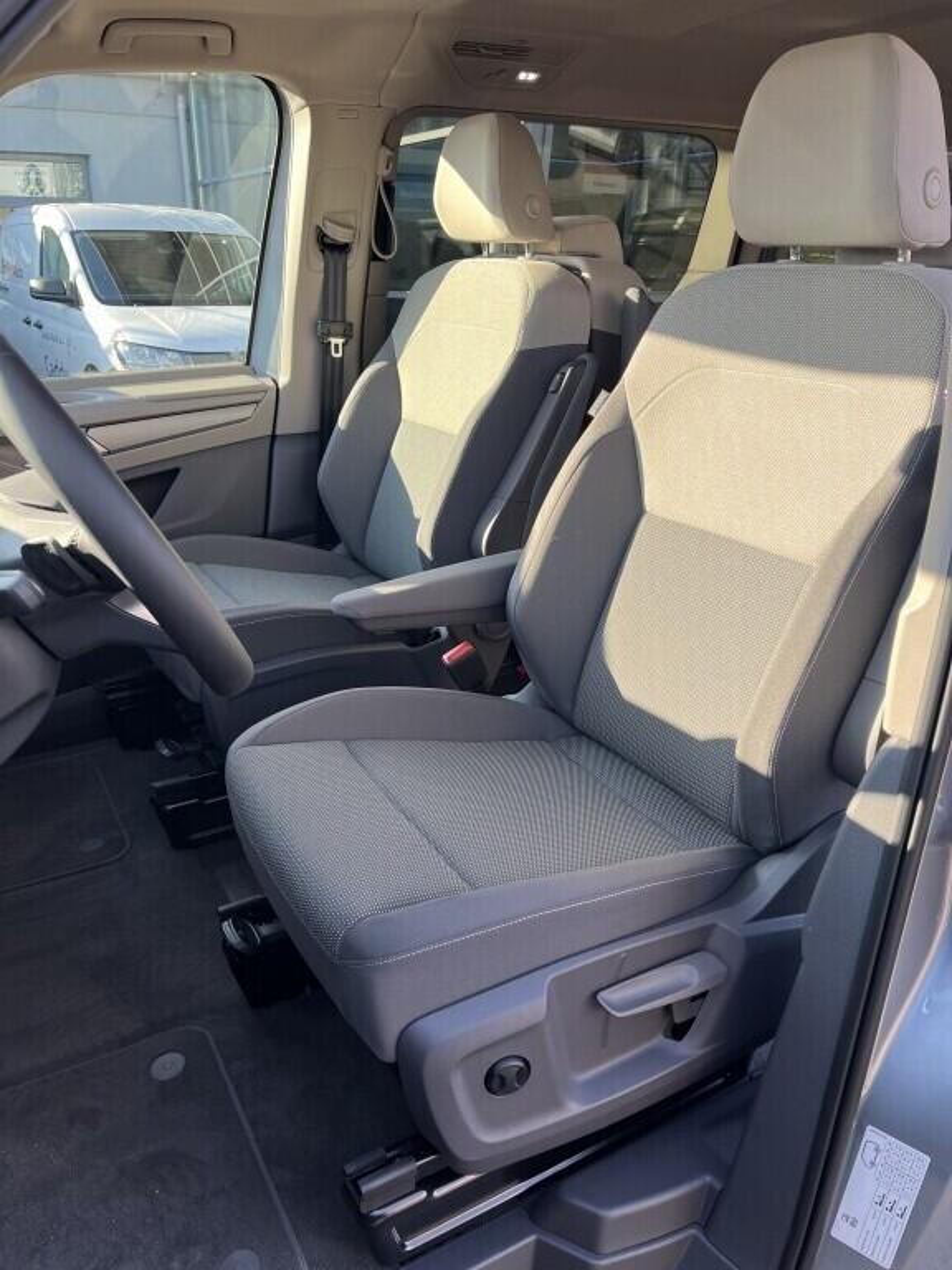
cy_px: 635
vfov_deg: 67.3
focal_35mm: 26
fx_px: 953
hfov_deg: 53.1
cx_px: 476
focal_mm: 5.1
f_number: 1.6
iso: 40
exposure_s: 1/247
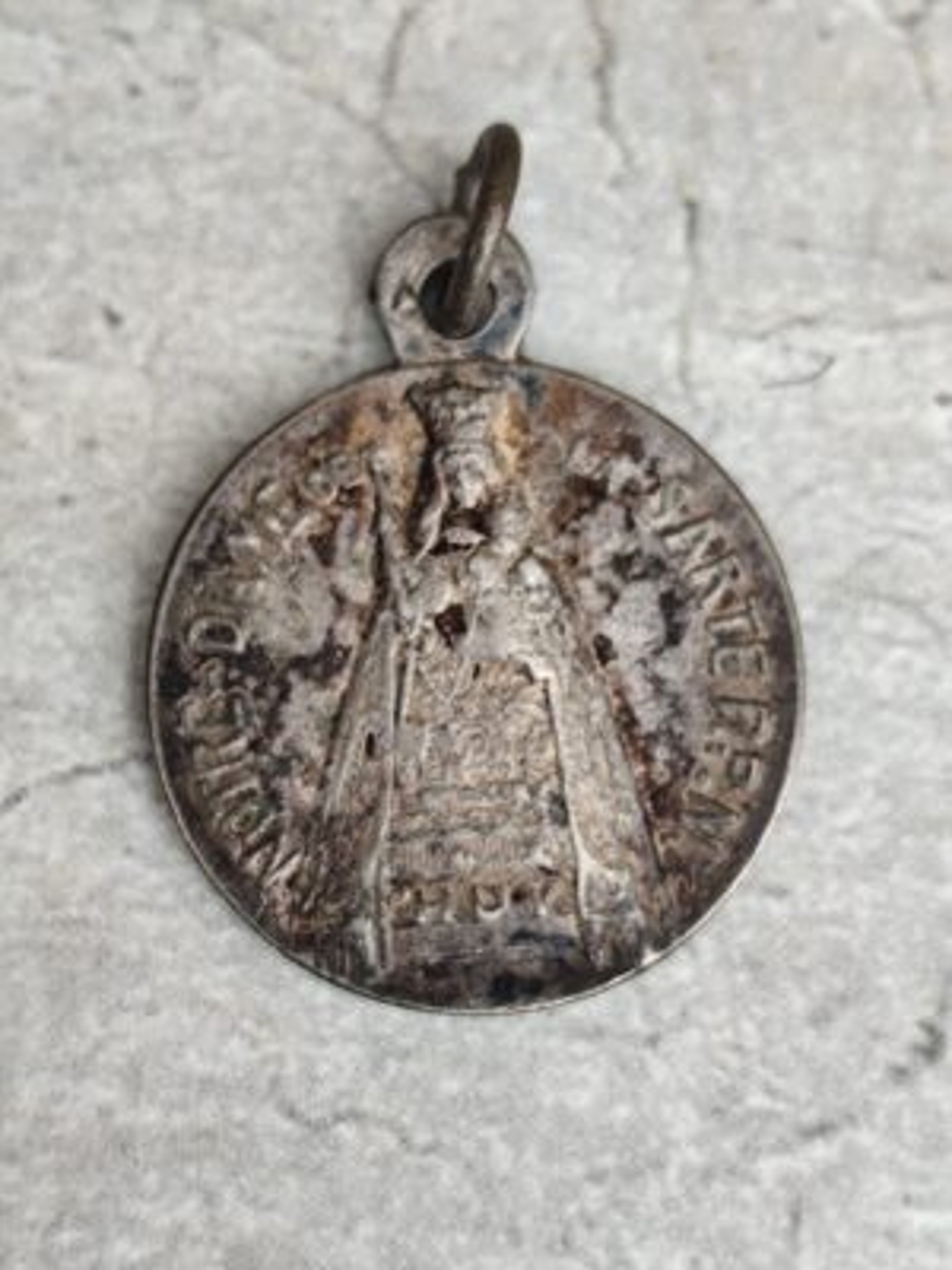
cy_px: 635
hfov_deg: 15.9
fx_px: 3410
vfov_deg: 21.1
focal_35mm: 93
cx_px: 476
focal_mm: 6.19
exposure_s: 1/100
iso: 80
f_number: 1.65
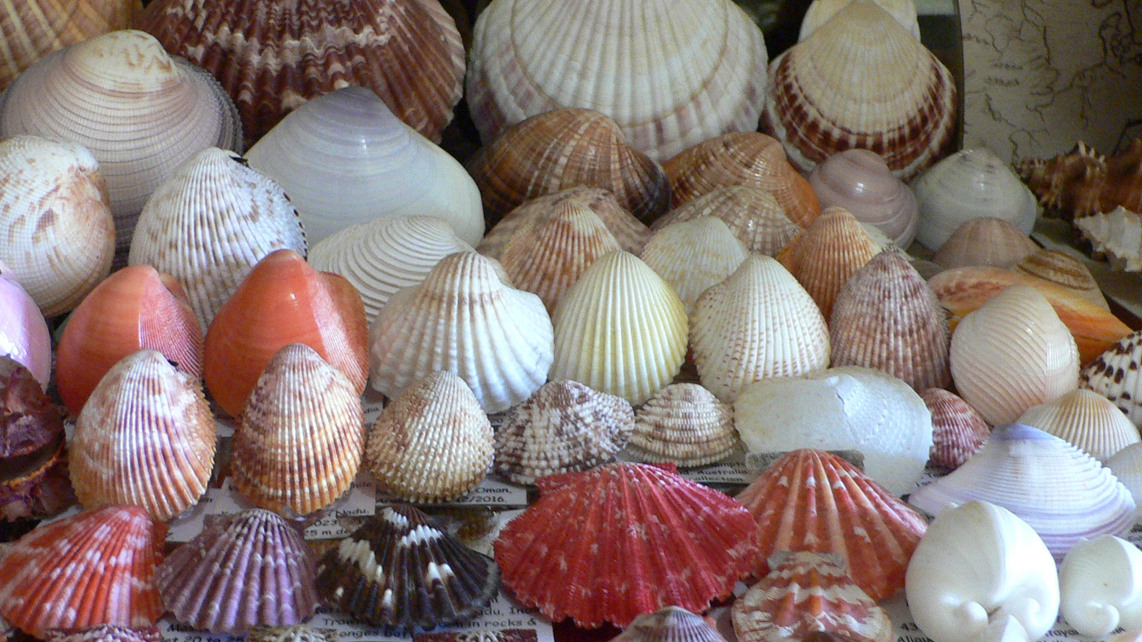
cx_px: 559
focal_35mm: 39
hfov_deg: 51.6
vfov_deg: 30.4
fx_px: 1181
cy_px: 358
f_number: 2.8
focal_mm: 4.6
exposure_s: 1/13
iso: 200
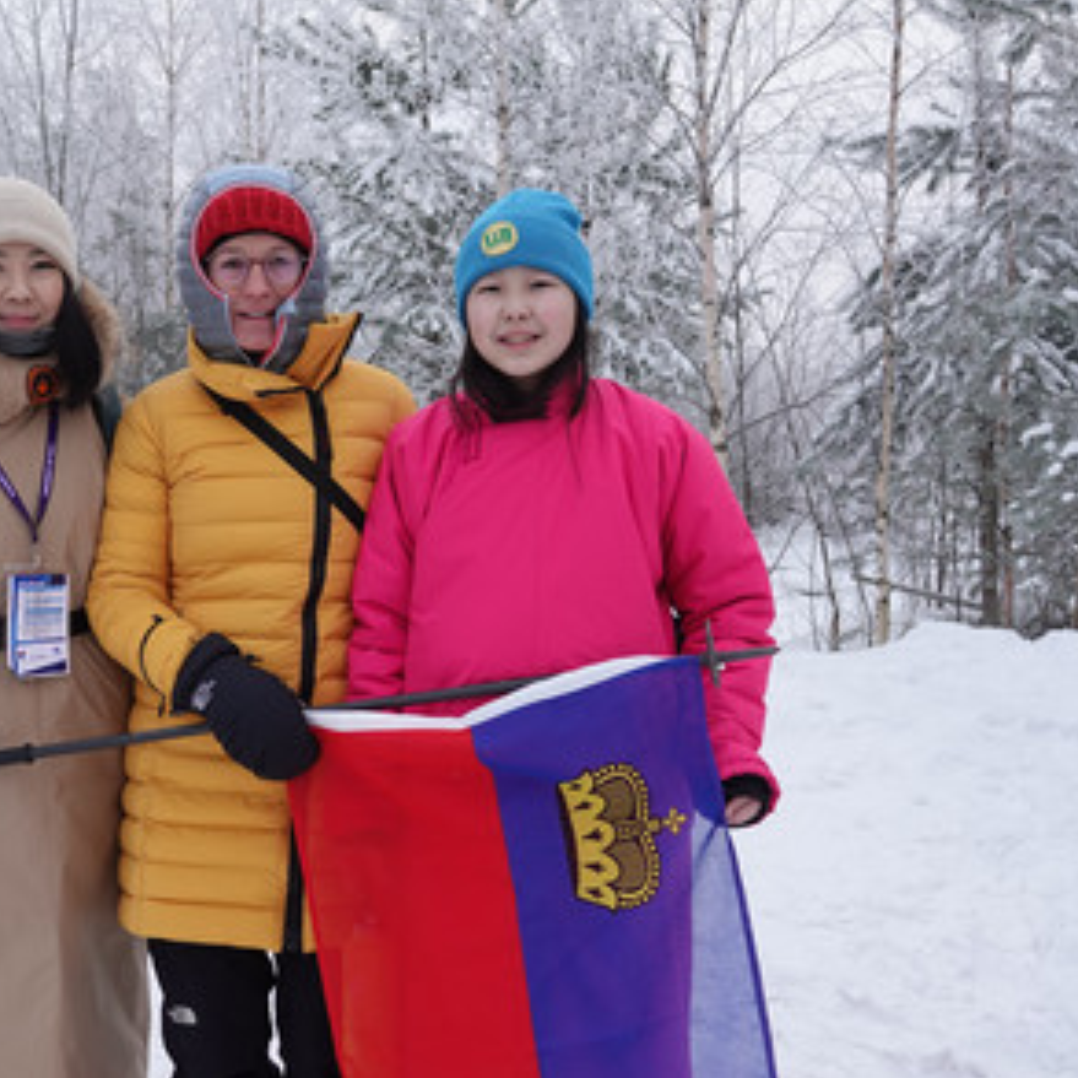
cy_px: 533
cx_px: 357
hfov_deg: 35.7
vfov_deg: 36.1
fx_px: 1656
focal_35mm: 47
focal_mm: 13.31
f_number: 3.2
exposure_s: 1/160
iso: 100
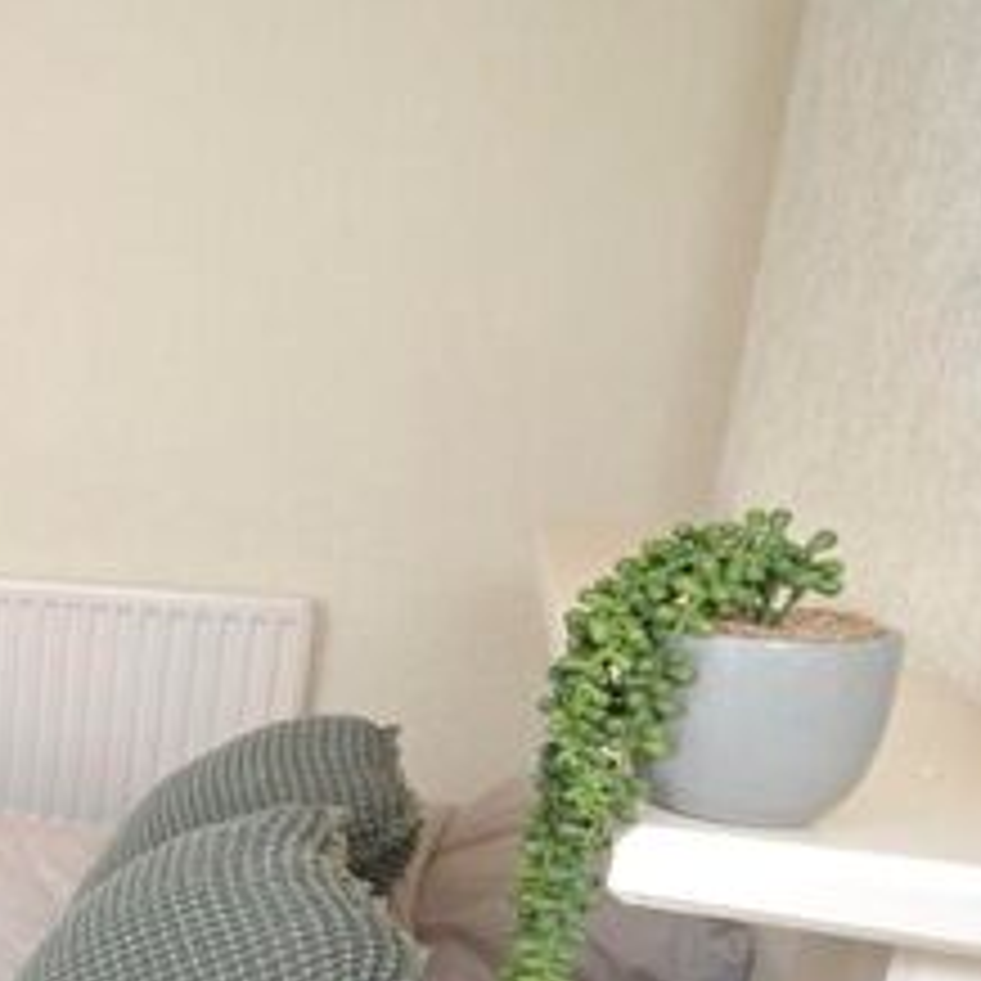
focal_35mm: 41
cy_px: 749
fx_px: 1315
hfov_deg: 28.2
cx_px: -468
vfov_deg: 39.7
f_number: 5
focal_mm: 10
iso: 400
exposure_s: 1/100
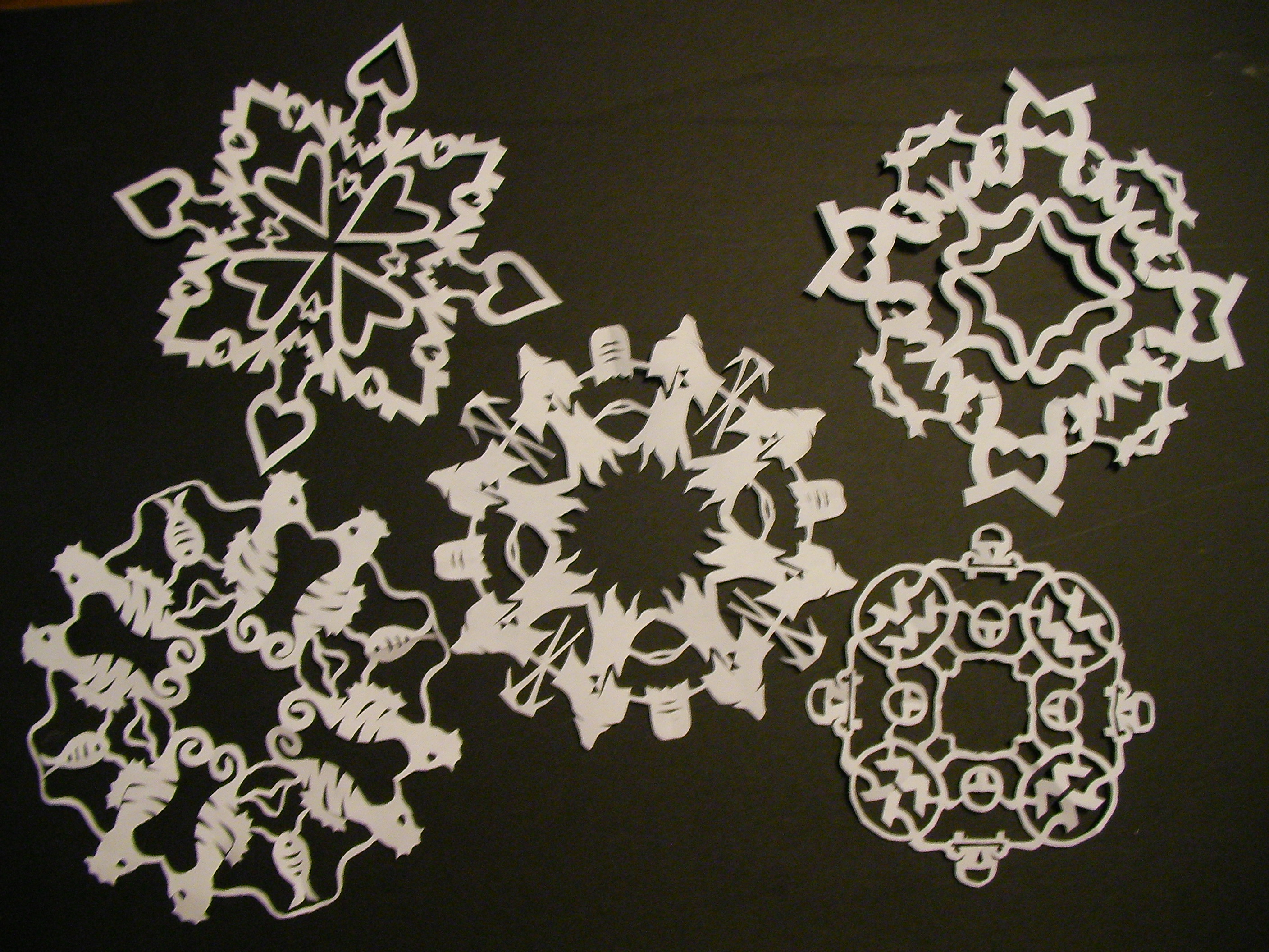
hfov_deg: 49.0
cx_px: 634
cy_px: 476
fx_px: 1393
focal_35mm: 38
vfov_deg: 37.7
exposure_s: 1/6.2
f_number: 3.5
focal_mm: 6.3
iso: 200
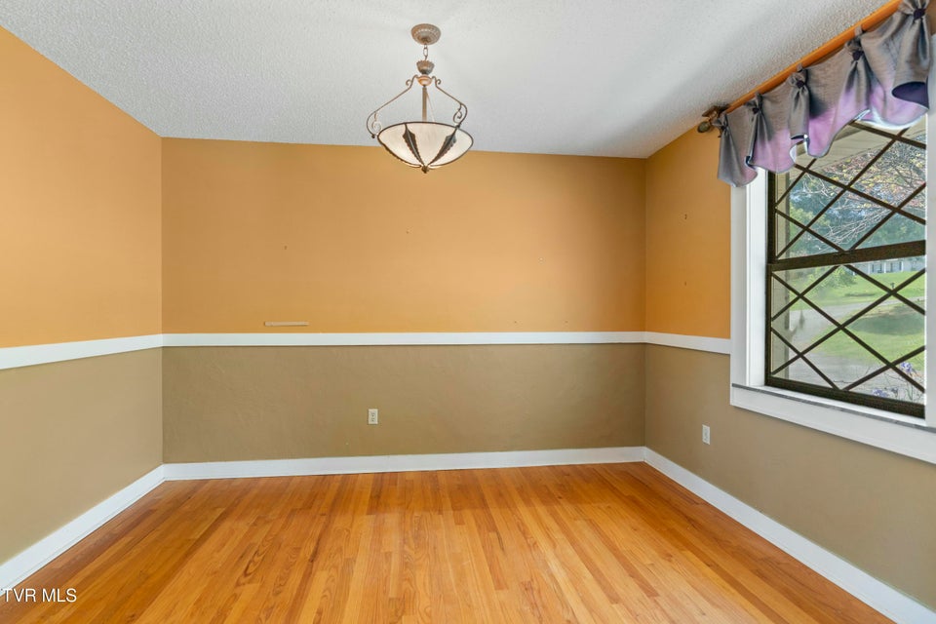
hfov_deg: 93.3
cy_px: 312
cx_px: 468
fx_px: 442
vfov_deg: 70.4
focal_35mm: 17
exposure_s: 1/30
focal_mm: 17
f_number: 2.8
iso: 250
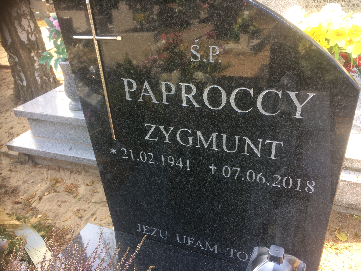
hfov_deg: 61.7
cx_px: 180
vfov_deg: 48.2
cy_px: 136
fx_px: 302
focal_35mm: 29
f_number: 2.2
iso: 32
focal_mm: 4.15
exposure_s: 1/119
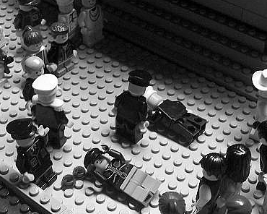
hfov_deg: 28.7
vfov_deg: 23.1
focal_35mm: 66
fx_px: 522
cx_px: 139
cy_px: 115
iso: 160
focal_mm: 6
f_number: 2.7
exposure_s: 1/20
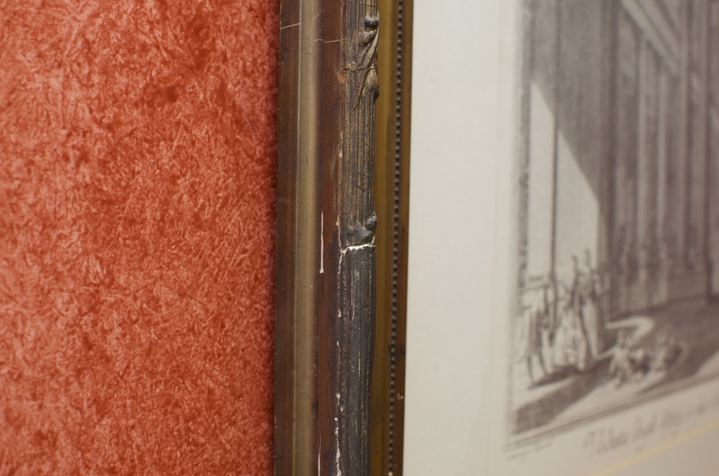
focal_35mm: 52
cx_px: 360
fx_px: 1046
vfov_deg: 25.6
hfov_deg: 37.9
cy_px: 238
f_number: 5.6
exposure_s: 1/125
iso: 640
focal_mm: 35
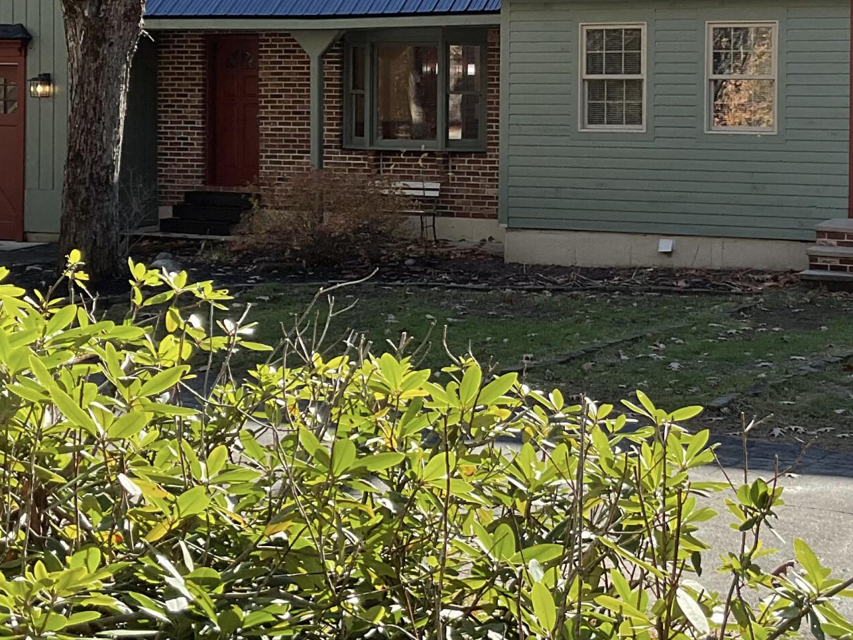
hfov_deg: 28.1
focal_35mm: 69
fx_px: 1700
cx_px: 525
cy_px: 104
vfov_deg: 21.0
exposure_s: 1/574
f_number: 1.8
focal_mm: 3
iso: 16
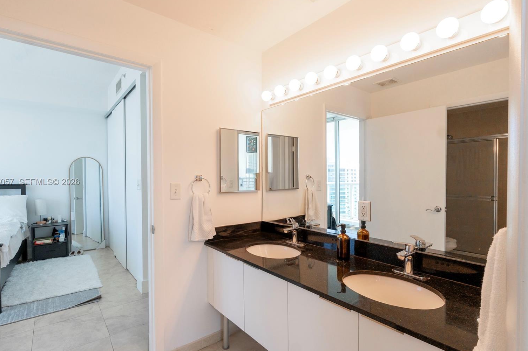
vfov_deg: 68.7
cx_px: 251
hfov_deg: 91.5
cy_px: 182
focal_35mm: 18
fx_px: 257
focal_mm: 11
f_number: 7.1
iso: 250
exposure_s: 1/100
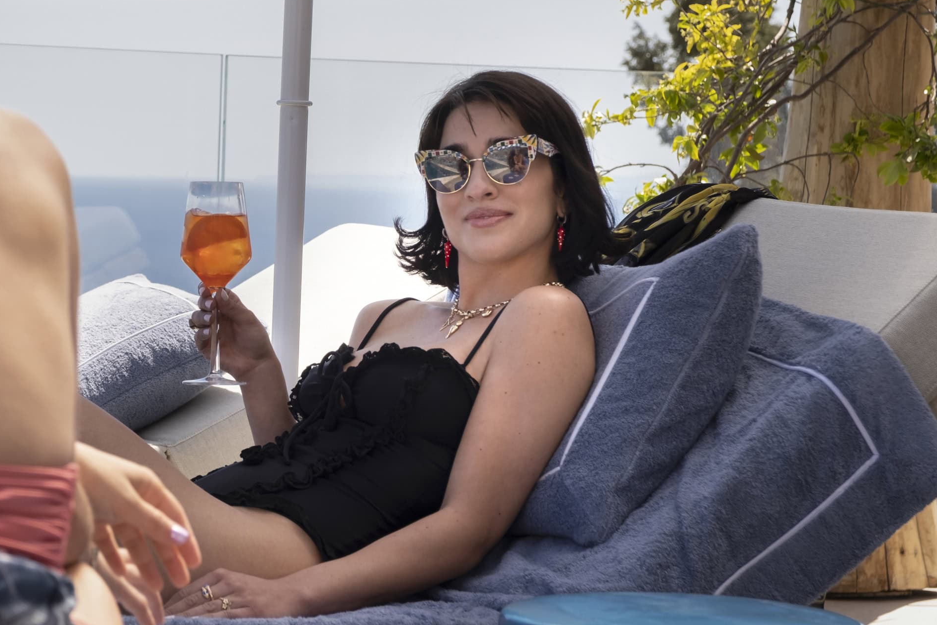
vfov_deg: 16.3
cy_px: 309
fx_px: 2186
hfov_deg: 24.2
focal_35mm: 84
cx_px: 471
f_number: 6.4
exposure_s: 1/500
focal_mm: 55
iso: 250
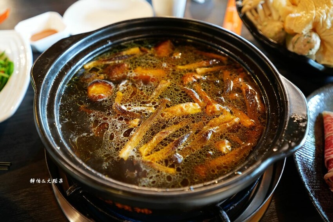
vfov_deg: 46.4
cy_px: 111
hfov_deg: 65.5
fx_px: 259
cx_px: 166
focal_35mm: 28
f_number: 2.8
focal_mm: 28
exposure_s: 1/30
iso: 800
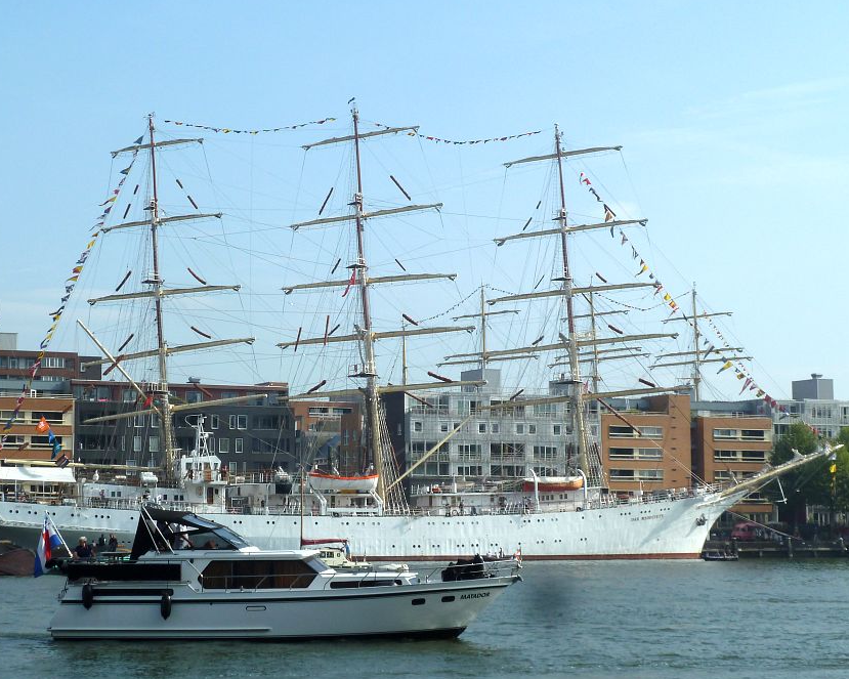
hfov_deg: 25.1
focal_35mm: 76
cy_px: 315
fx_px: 1909
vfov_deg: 20.2
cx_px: 379
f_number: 5.6
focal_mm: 10.3
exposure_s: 1/500
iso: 80
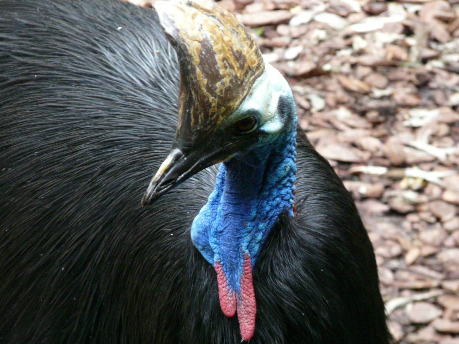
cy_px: 172
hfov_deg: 8.0
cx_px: 230
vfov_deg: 6.0
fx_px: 3288
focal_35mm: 248
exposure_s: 1/20
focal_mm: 40.8
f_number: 3.6
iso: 400
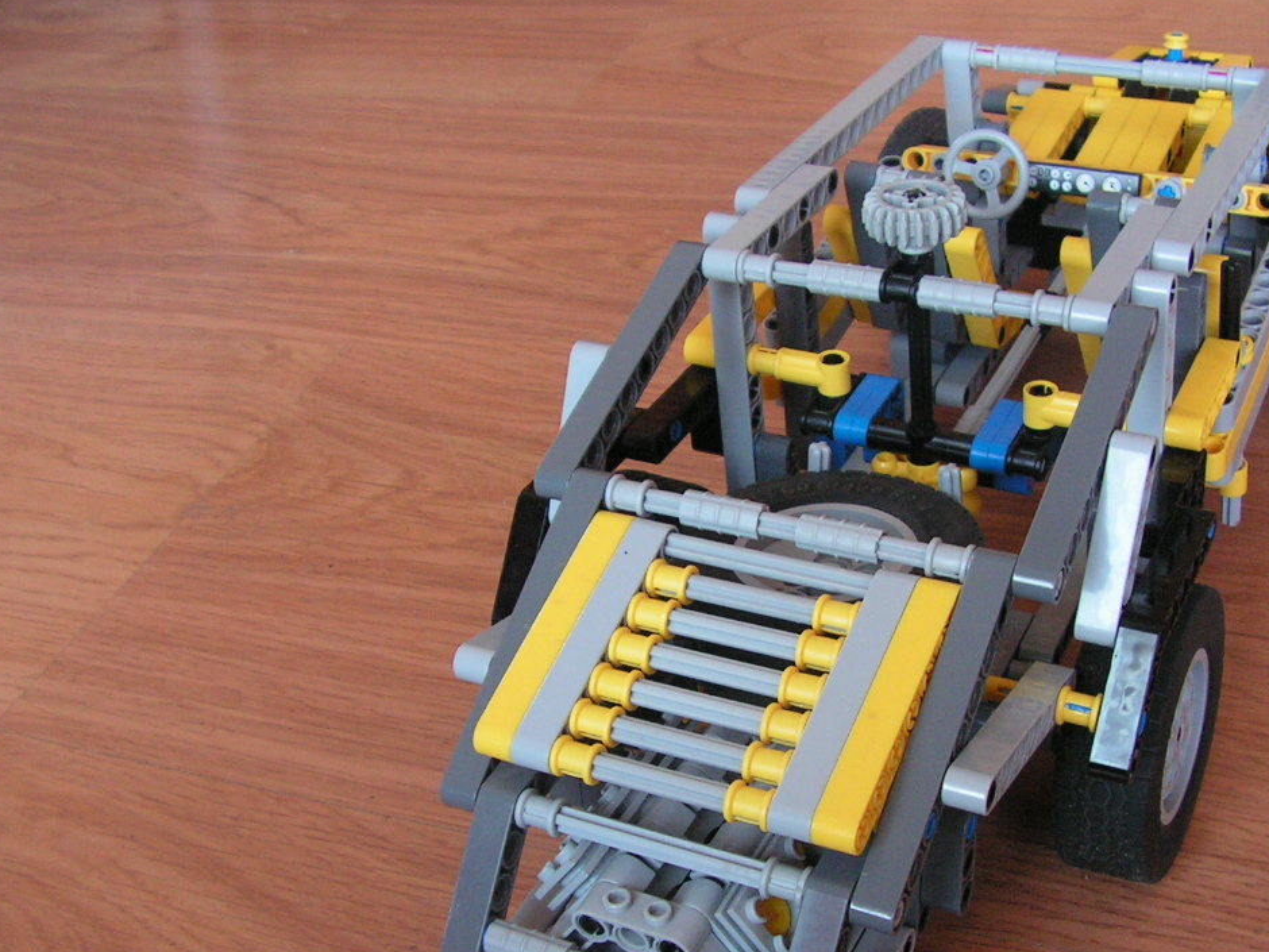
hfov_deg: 38.8
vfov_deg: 29.6
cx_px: 718
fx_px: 1796
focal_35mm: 49
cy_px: 587
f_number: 3.2
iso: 200
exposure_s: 1/30
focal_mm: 6
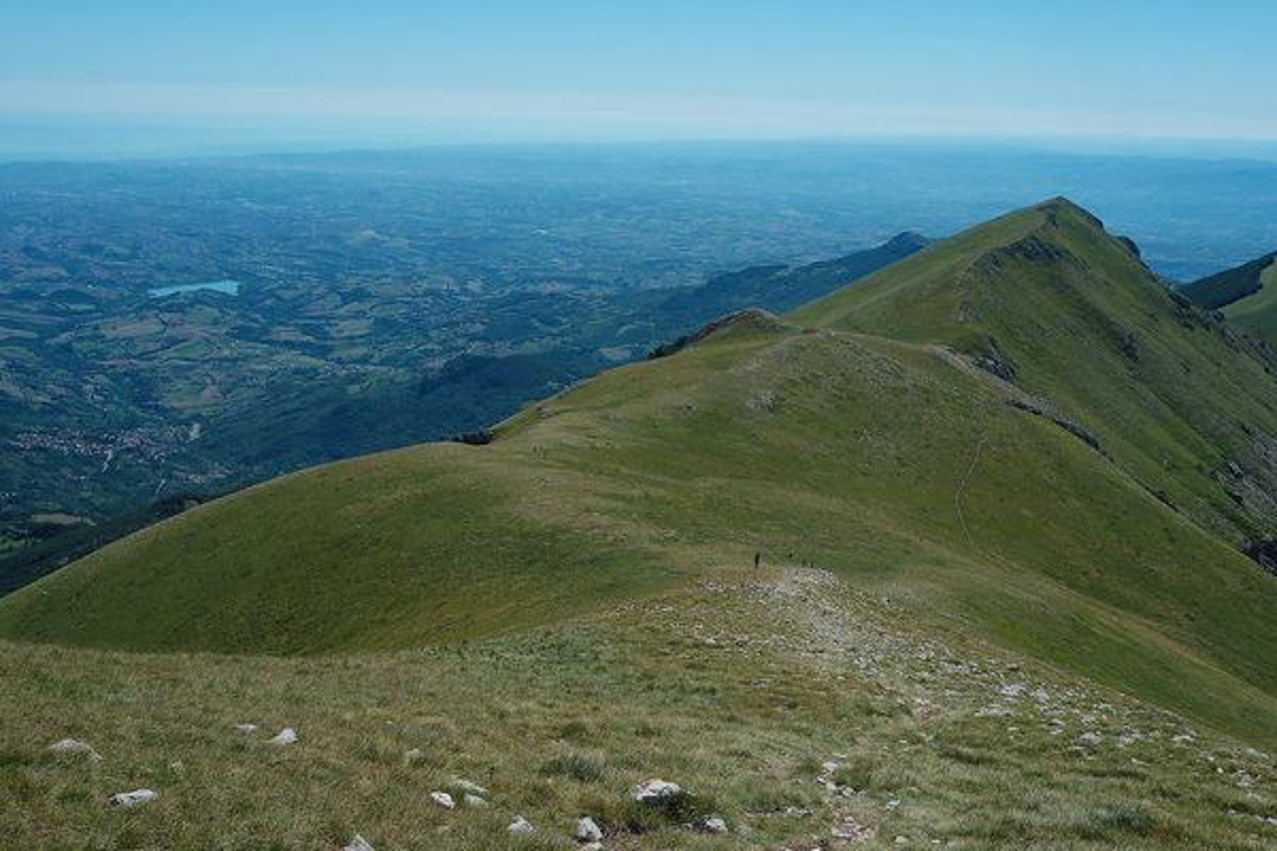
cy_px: 426
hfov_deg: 47.4
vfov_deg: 32.6
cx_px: 638
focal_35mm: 41
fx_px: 1454
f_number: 7.1
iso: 200
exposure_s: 1/500
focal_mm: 27
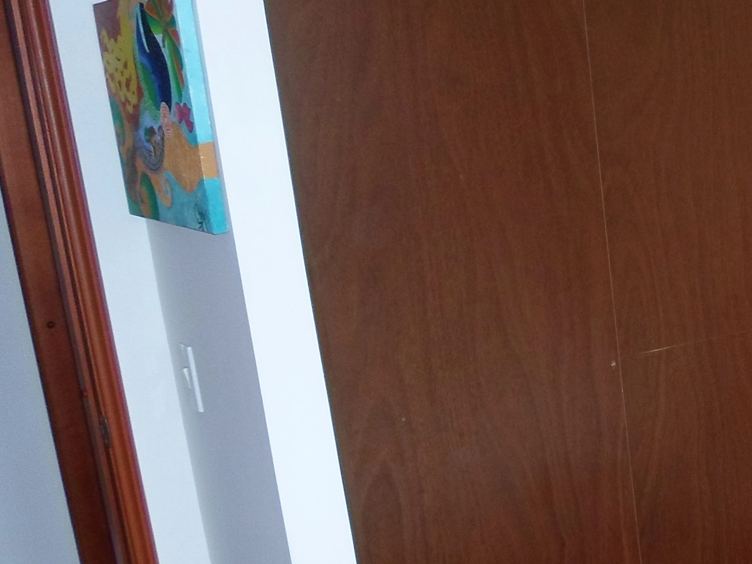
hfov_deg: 31.2
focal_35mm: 56
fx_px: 1217
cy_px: 363
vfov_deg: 26.0
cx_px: 793
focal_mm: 4.5
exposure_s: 1/30
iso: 120
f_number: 2.5
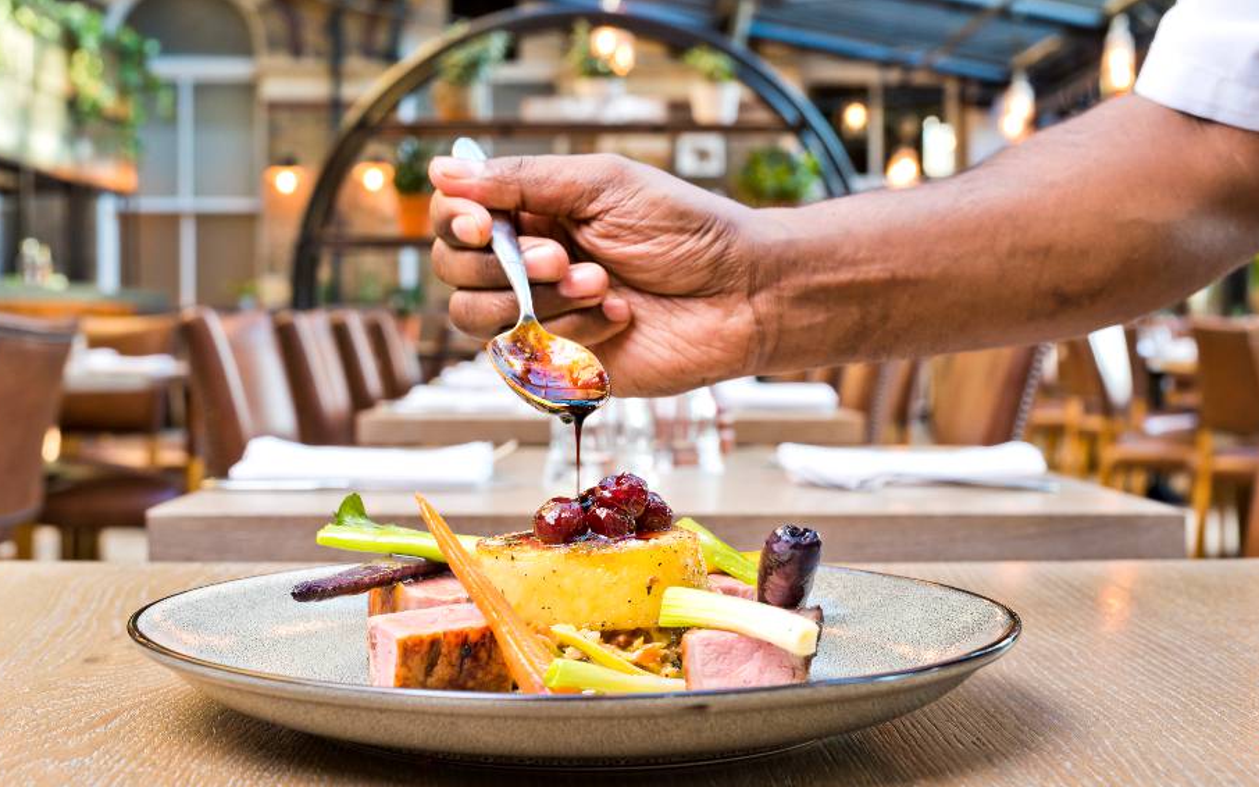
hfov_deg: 37.5
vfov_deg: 24.0
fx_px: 1853
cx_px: 627
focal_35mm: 54
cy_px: 376
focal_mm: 50
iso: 320
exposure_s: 1/8
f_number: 10
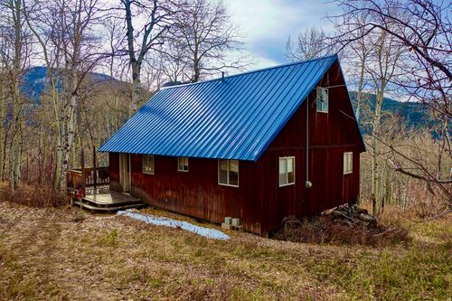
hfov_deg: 73.8
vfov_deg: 53.1
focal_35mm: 24
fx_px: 301
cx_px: 226
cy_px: 150
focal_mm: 8.8
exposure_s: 1/500
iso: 125
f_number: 4
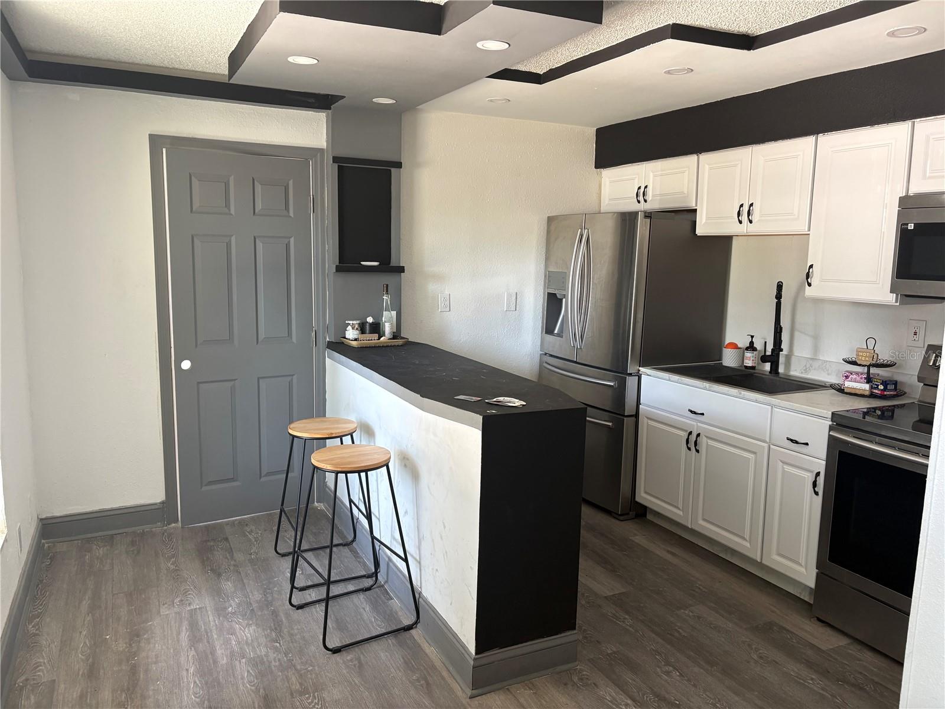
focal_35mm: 26
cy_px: 354
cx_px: 472
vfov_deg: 53.1
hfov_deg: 67.3
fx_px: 710
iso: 160
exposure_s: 1/60
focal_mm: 5.96
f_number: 1.6
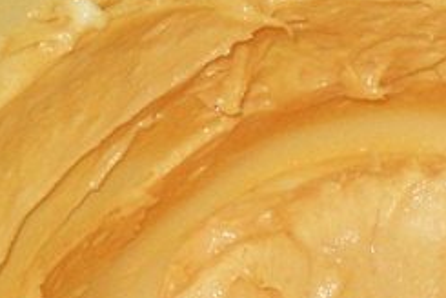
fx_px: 1724
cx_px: 535
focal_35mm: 139
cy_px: 492
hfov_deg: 14.3
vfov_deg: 9.5
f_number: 5.5
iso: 80
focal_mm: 6.72
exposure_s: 1/30
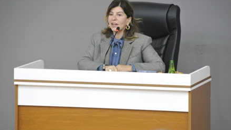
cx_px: 116
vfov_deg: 3.8
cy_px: 58
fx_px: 1936
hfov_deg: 6.8
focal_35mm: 316
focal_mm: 200
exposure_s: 1/13
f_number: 5.6
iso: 1250
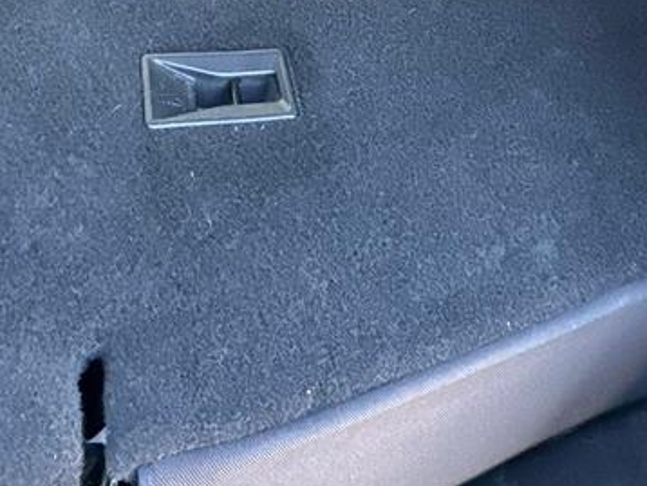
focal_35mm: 50
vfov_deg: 24.8
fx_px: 935
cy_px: -170
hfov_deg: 37.3
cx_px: 477
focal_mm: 2.22
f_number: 2.2
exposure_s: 1/60
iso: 320
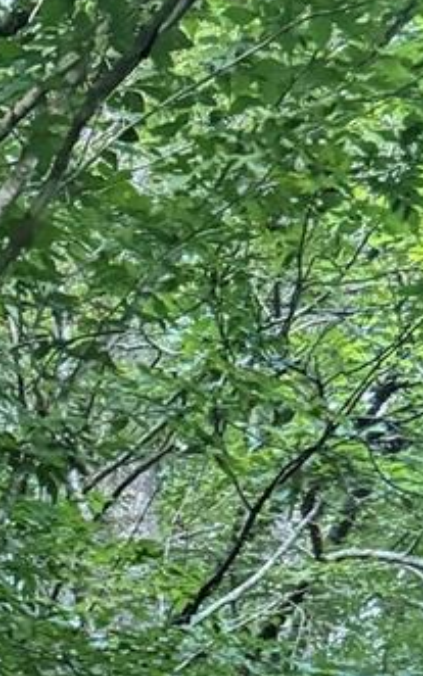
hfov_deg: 9.7
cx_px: -636
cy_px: 1340
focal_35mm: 118
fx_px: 2176
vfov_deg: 14.7
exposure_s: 1/49
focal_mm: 6.76
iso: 800
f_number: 1.78
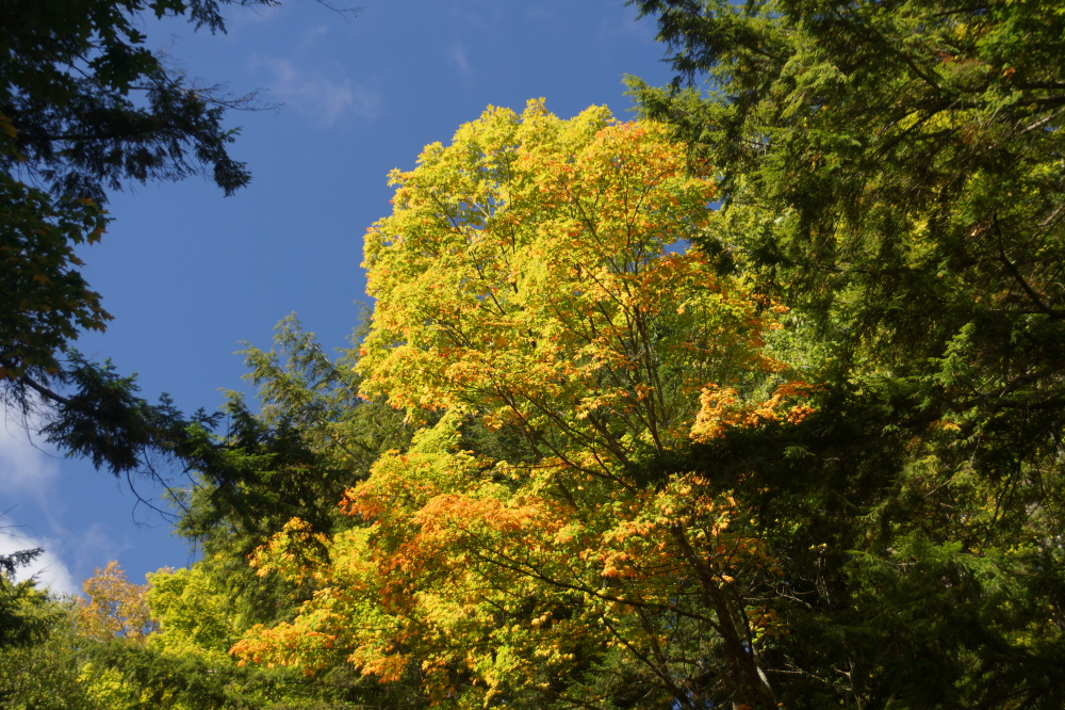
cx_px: 532
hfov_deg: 22.6
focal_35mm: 90
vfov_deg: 15.2
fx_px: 2661
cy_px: 355
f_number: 5
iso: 100
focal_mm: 60
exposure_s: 1/100
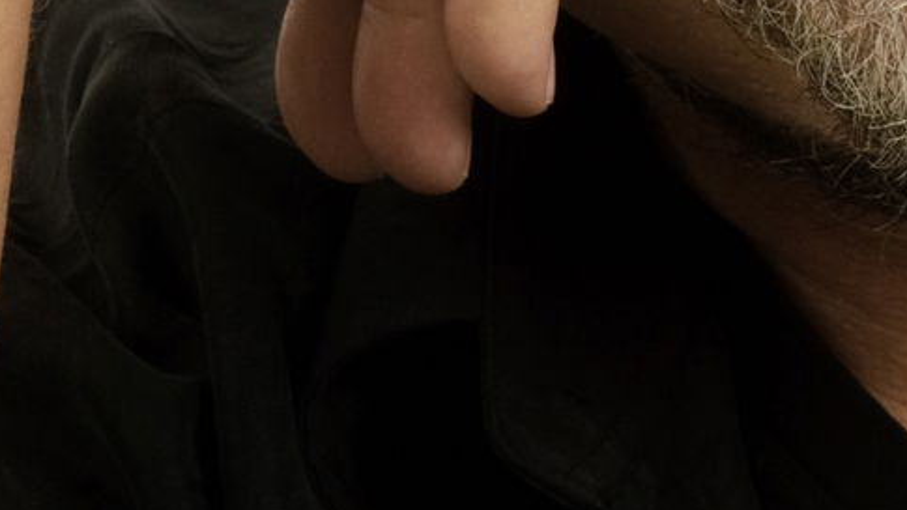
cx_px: 914
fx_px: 8996
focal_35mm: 374
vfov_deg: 3.2
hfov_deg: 5.8
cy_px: -250
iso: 100
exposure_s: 1/250
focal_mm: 48
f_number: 11
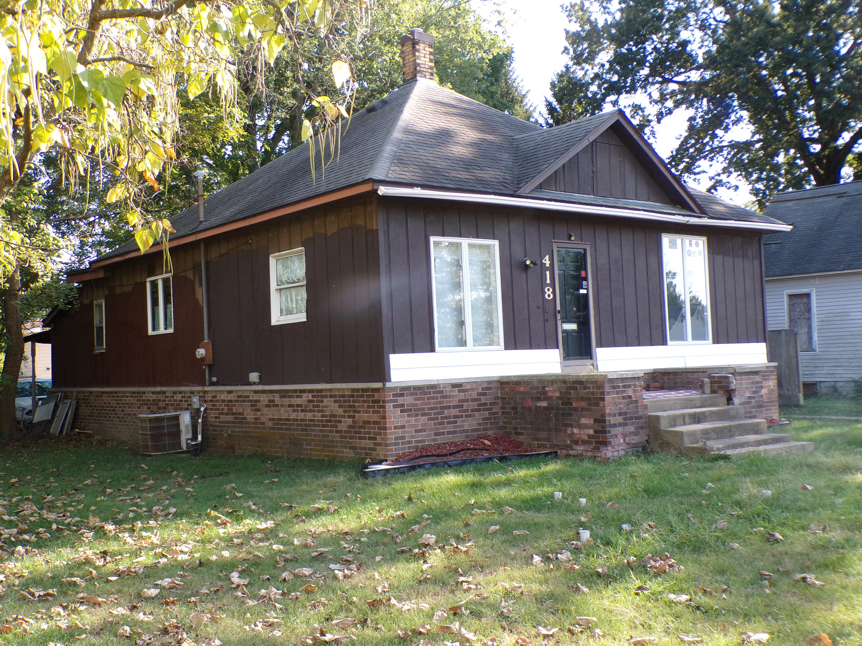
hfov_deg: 50.1
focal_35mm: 37
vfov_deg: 38.7
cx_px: 431
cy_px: 323
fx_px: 921
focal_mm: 6.6
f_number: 3.3
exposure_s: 1/300
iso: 200
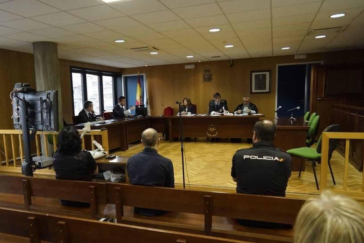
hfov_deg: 61.5
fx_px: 303
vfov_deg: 43.5
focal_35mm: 30
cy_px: 141
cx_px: 150
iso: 1250
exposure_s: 1/125
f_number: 2.8
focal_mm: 16
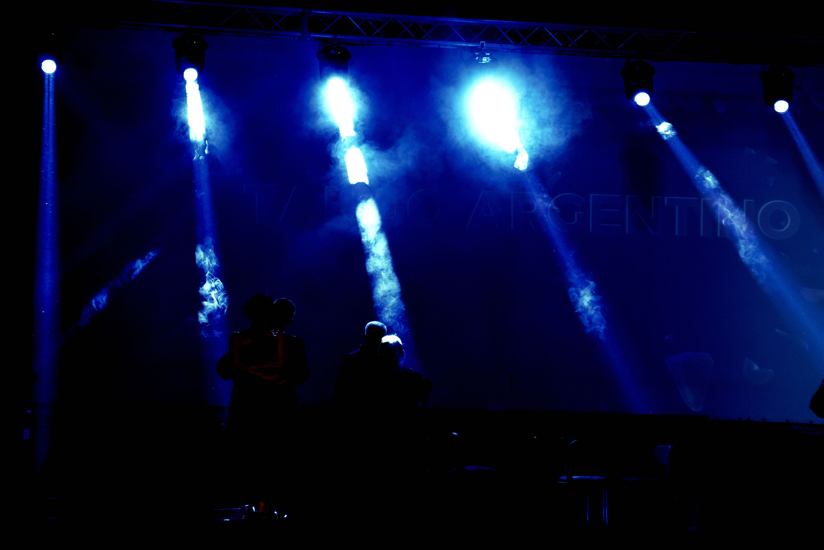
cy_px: 275
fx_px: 2656
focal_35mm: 116
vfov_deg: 11.8
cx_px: 412
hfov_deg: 17.6
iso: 4000
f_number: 4.2
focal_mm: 116
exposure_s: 1/125
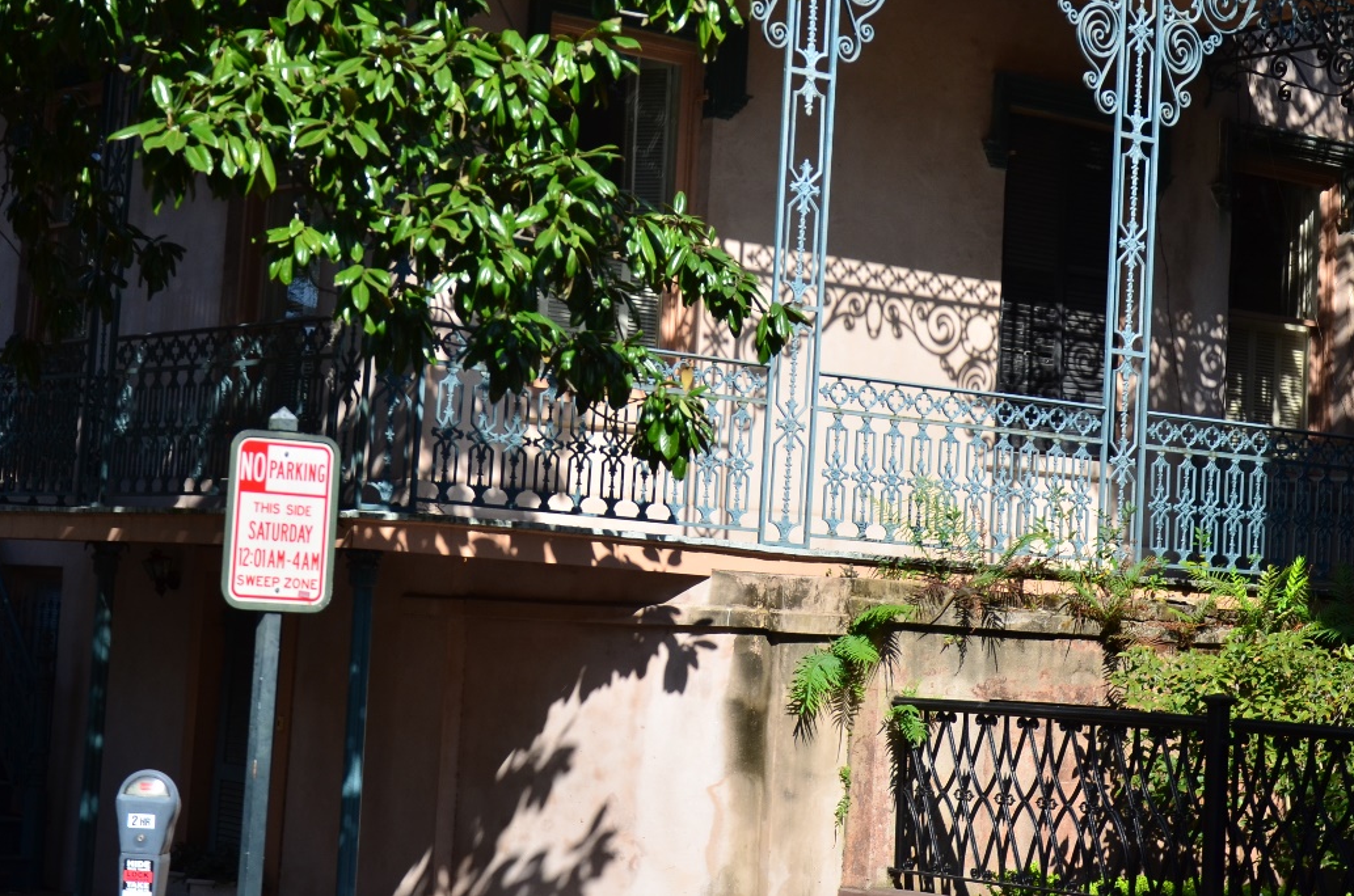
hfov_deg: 25.7
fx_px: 2965
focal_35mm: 79
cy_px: 204
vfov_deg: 17.1
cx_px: 687
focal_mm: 34
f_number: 4.2
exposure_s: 1/1000
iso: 200
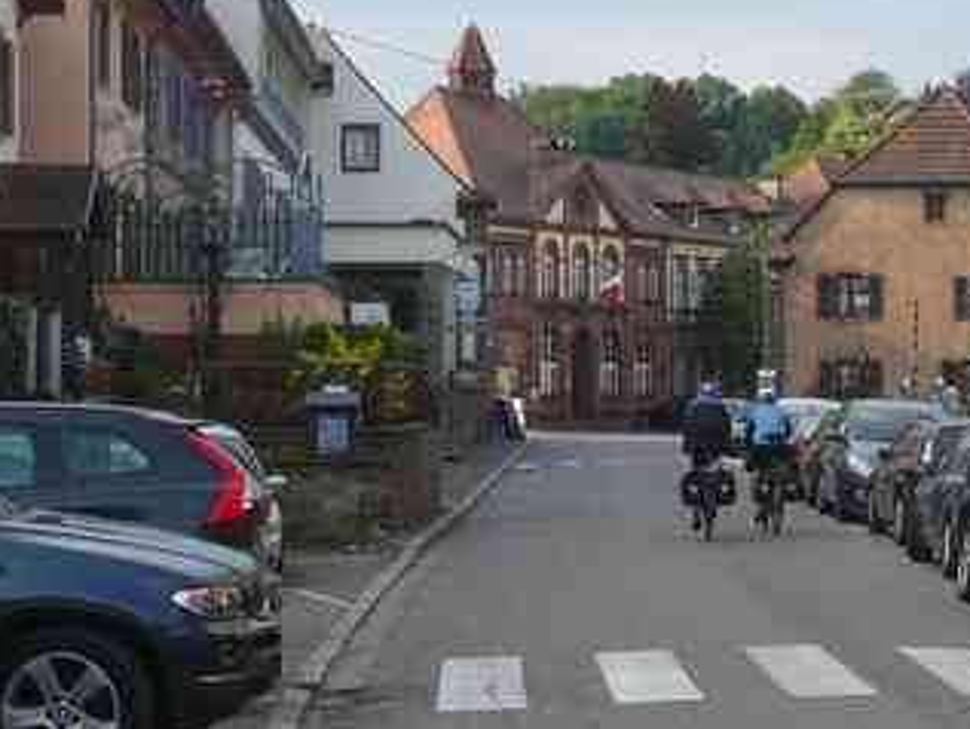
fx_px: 2747
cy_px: 361
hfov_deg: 19.9
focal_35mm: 98
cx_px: 710
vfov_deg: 15.1
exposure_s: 1/640
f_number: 2.8
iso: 100
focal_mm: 5.8
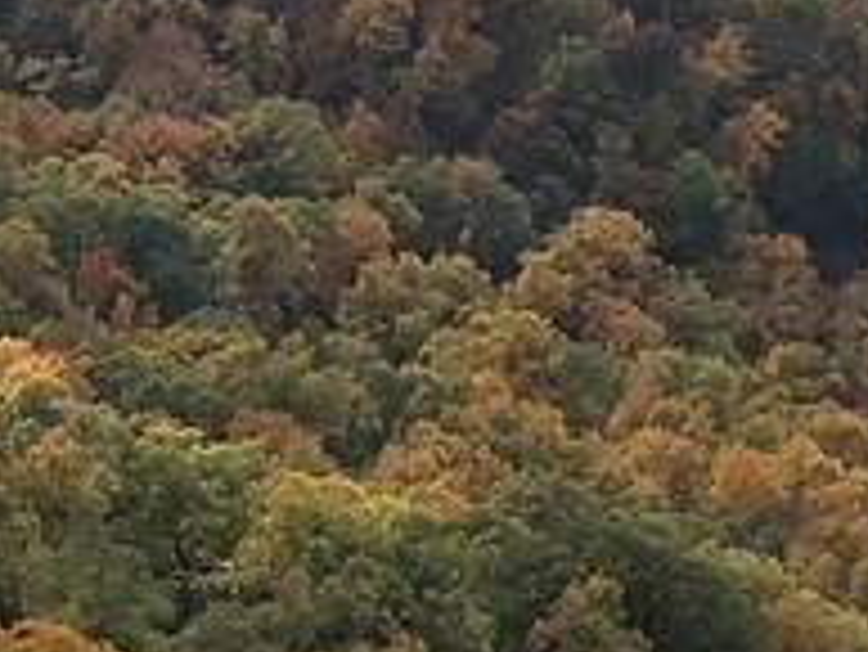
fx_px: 4868
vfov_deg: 7.6
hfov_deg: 10.2
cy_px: 40
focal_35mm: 194
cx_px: 549
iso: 20
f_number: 1.8
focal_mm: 3.99
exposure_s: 1/2433
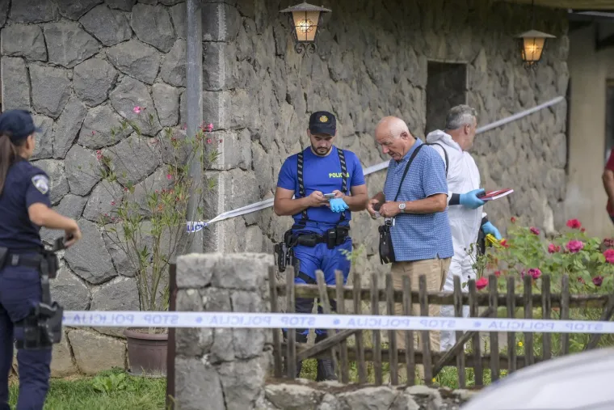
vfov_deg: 6.9
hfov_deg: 10.3
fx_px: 3412
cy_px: 205
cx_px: 307
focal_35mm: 200
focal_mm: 200
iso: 1000
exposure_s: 1/5000
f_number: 2.8
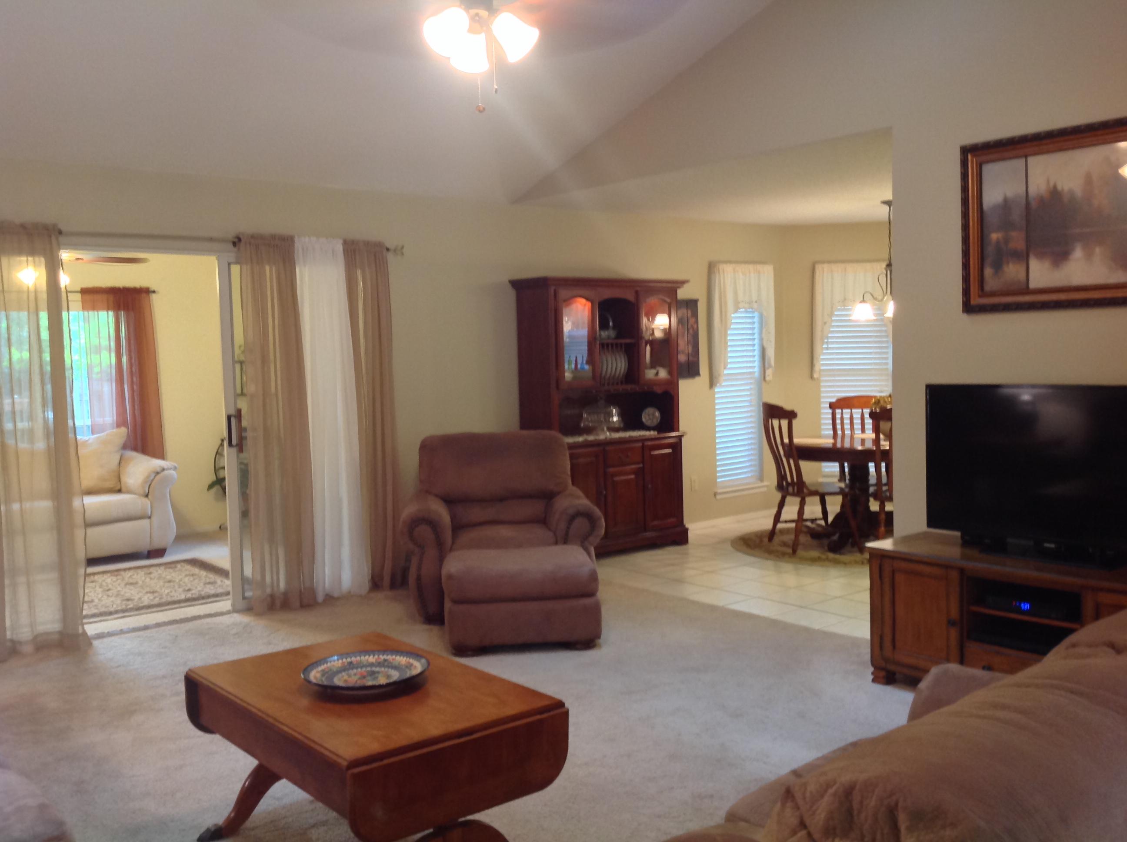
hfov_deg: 52.7
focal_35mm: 35
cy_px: 421
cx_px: 564
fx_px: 1138
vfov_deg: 40.6
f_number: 2.4
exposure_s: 1/15
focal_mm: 4.28
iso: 160
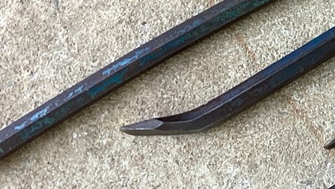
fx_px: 1013
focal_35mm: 114
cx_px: 424
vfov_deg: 10.6
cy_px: 13
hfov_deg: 17.7
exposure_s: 1/120
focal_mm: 3.3
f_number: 2.4
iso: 80
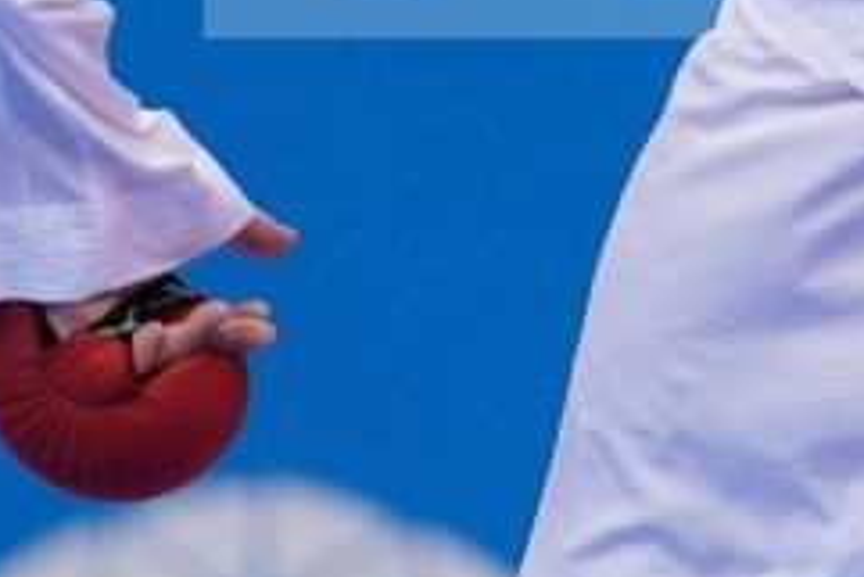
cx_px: 1753
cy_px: -287
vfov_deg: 0.9
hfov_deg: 1.4
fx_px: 35876
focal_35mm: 1494
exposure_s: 1/1000
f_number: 2.8
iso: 1250
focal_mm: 200
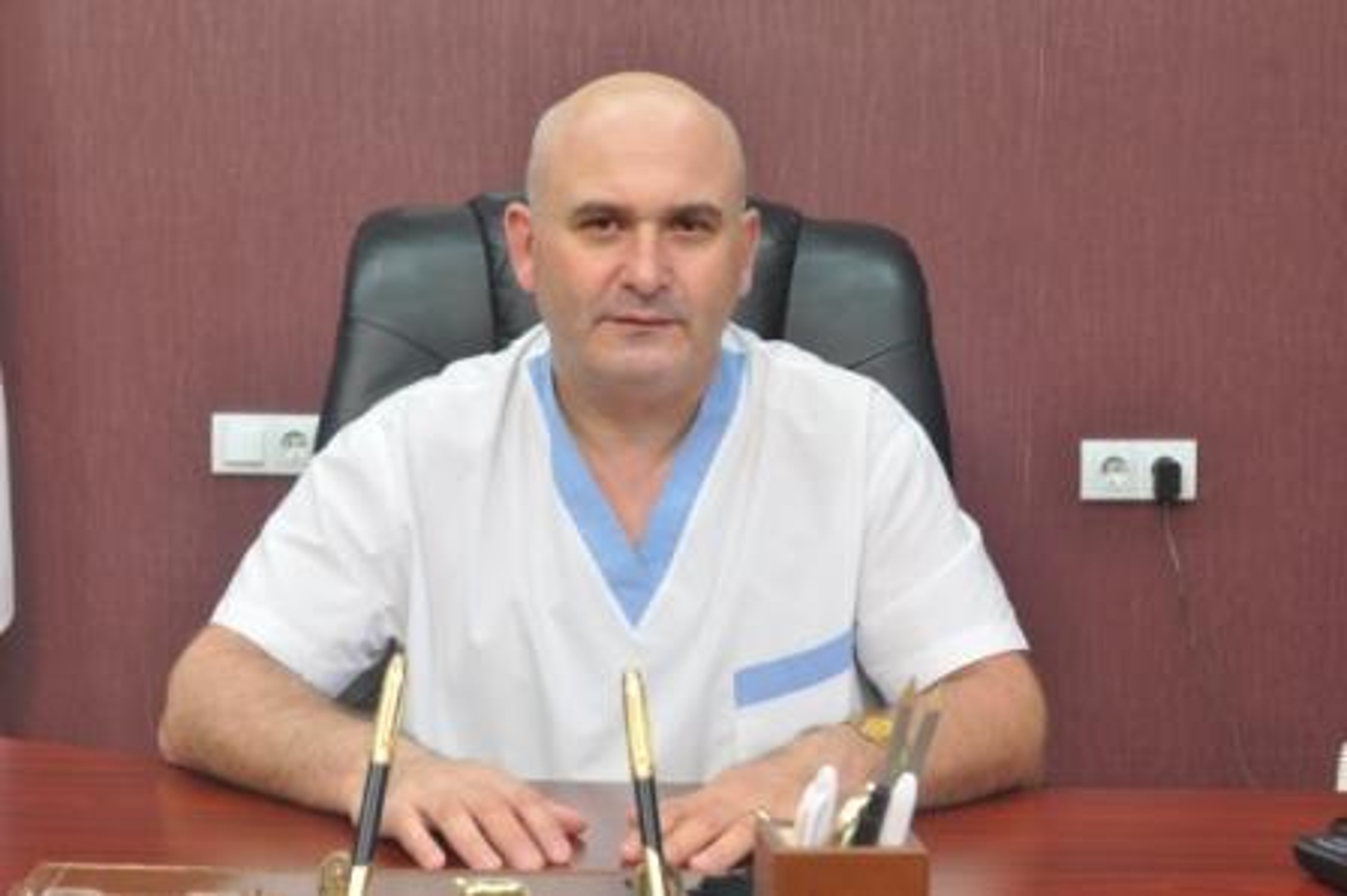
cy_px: 448
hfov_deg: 30.5
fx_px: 2468
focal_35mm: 66
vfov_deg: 20.6
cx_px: 674
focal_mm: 44
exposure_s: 1/1.3
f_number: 8
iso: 200
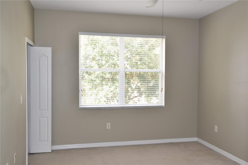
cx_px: 124
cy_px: 82
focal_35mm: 33
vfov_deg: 40.0
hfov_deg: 57.2
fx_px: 227
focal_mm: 22
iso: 560
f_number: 5.6
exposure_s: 1/125
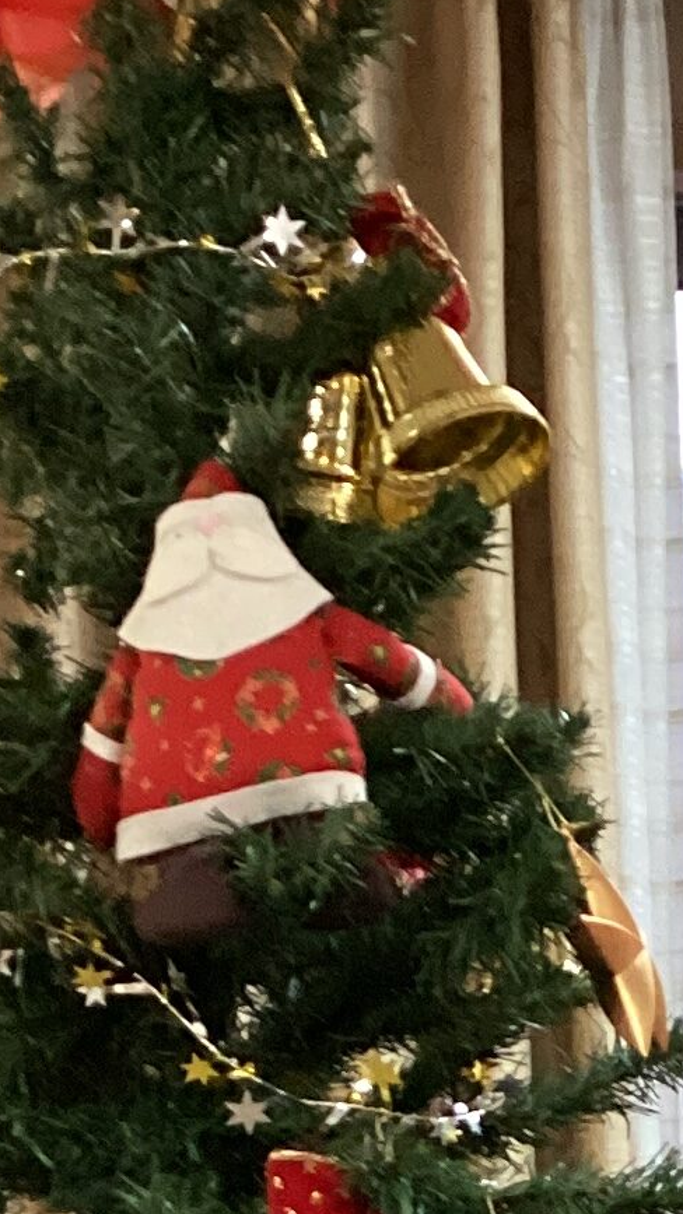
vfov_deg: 15.9
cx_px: 924
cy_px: 1666
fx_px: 4091
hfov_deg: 9.4
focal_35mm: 127
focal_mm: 3.3
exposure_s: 1/50
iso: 320
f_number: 2.4
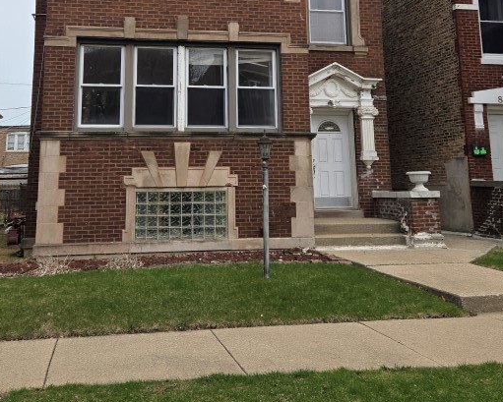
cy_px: 44
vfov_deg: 31.9
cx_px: 217
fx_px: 670
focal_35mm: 45
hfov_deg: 41.1
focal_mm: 5.4
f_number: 1.8
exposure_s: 1/1255
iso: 25
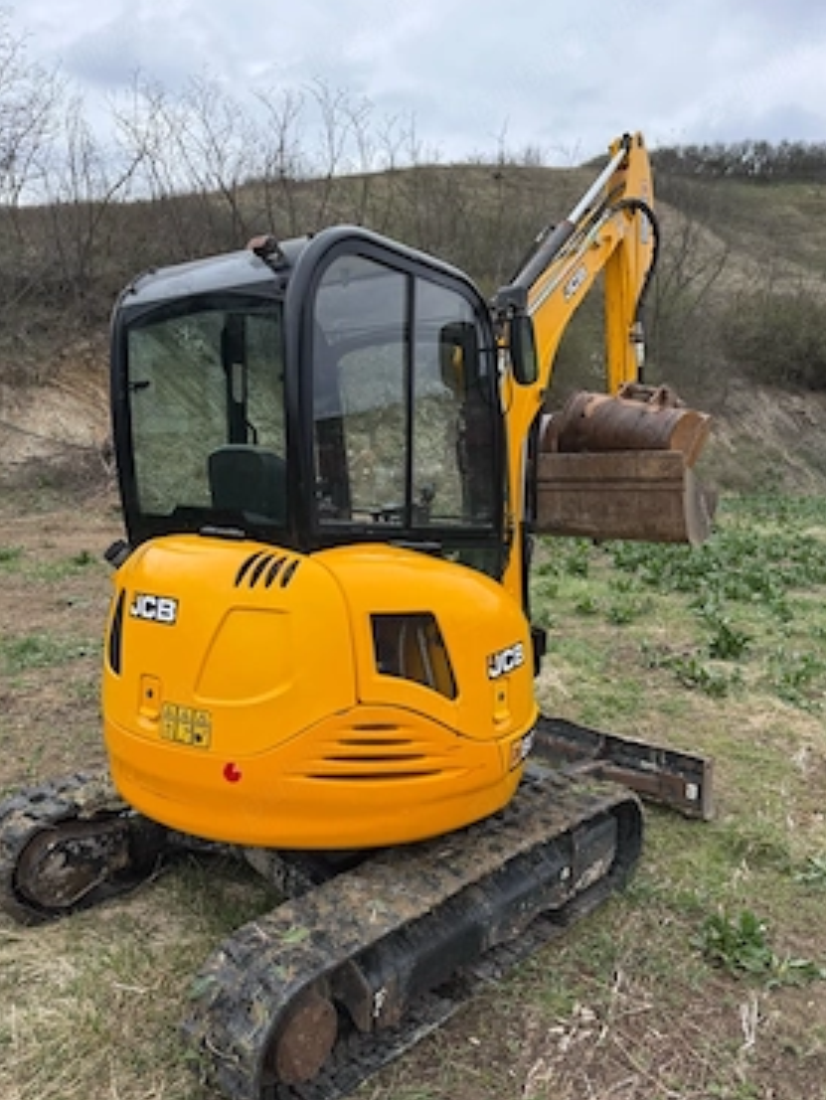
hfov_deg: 53.1
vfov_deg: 67.3
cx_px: 391
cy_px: 554
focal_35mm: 26
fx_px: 827
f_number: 1.78
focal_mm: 6.76
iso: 100
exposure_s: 1/1727
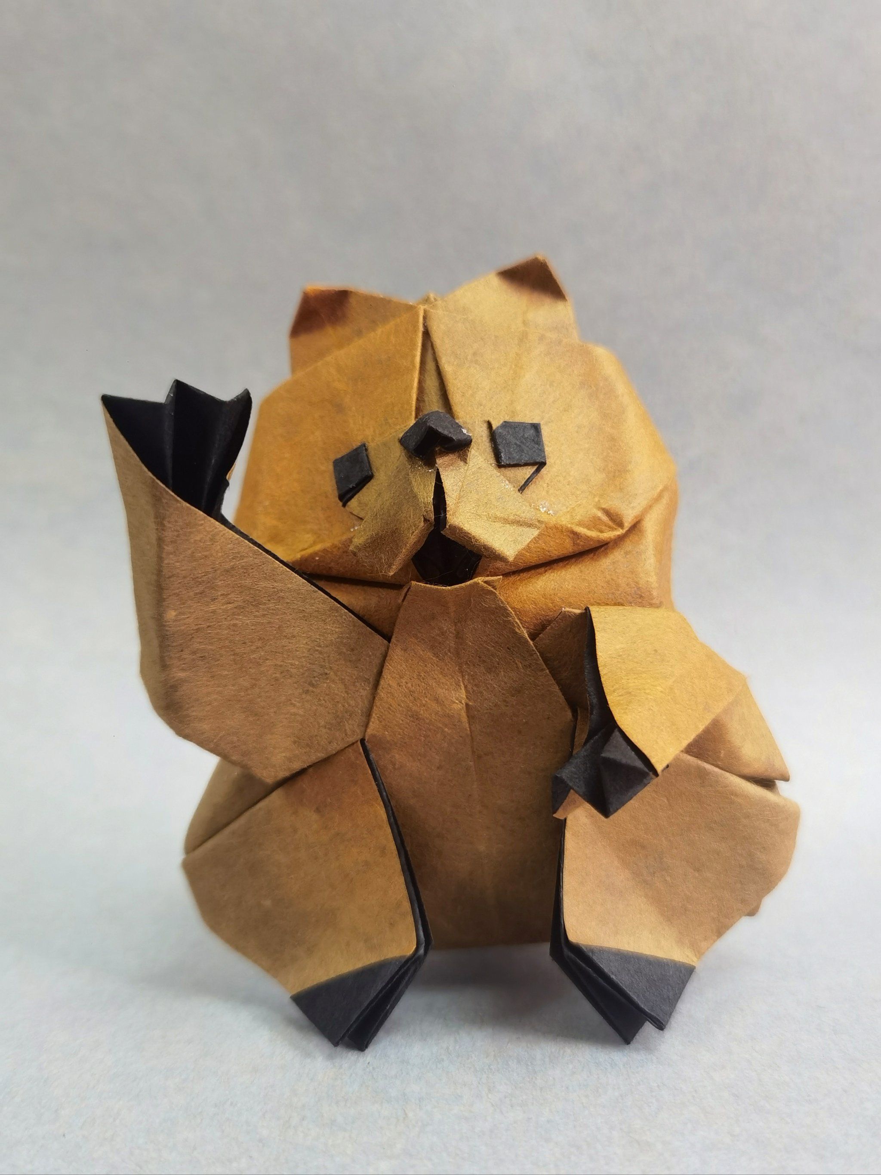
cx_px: 440
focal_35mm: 34
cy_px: 588
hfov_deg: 41.8
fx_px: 1154
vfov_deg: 54.0
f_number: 1.9
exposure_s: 1/40
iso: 320
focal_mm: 6.71
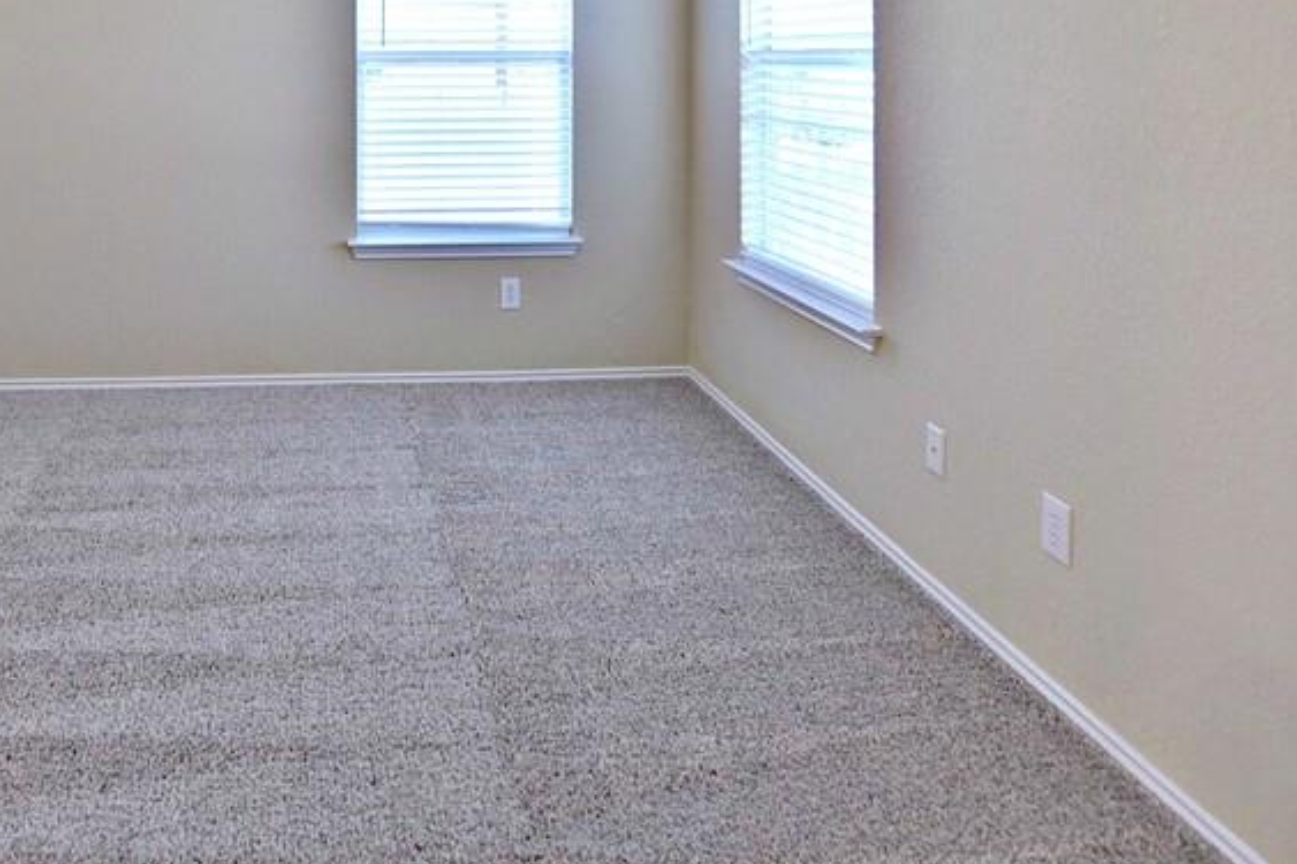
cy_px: 55
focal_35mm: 27
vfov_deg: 43.0
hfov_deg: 64.7
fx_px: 972
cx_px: 381
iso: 400
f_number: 4.5
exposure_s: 1/80
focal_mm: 14
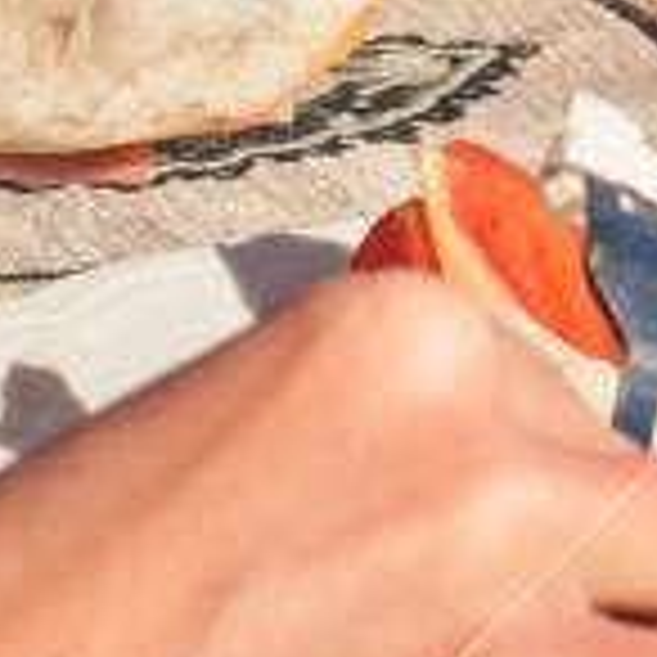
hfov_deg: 4.3
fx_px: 8632
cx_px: 932
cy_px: -792
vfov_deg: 4.3
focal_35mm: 402
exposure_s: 1/2000
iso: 200
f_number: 5
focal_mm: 35
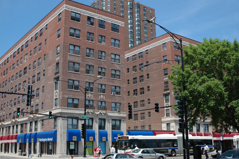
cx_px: 120
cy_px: 80
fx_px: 279
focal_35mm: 42
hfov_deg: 46.4
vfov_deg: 31.8
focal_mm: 28
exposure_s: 1/320
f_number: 9
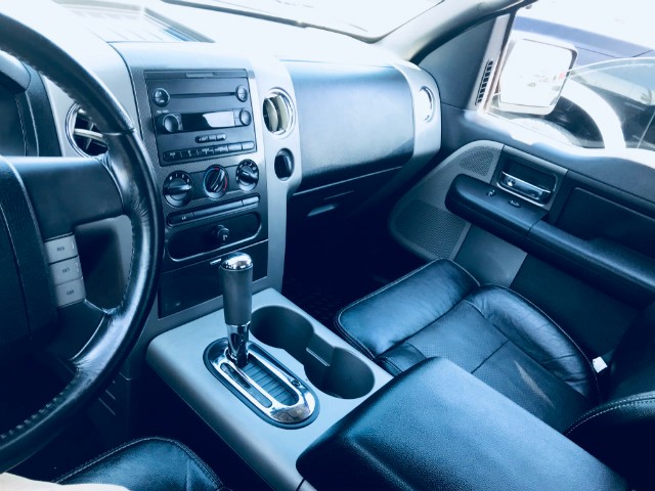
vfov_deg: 49.7
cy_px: 246
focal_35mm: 28
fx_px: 530
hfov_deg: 63.4
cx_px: 328
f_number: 1.8
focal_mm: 3.99
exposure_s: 1/90
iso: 32
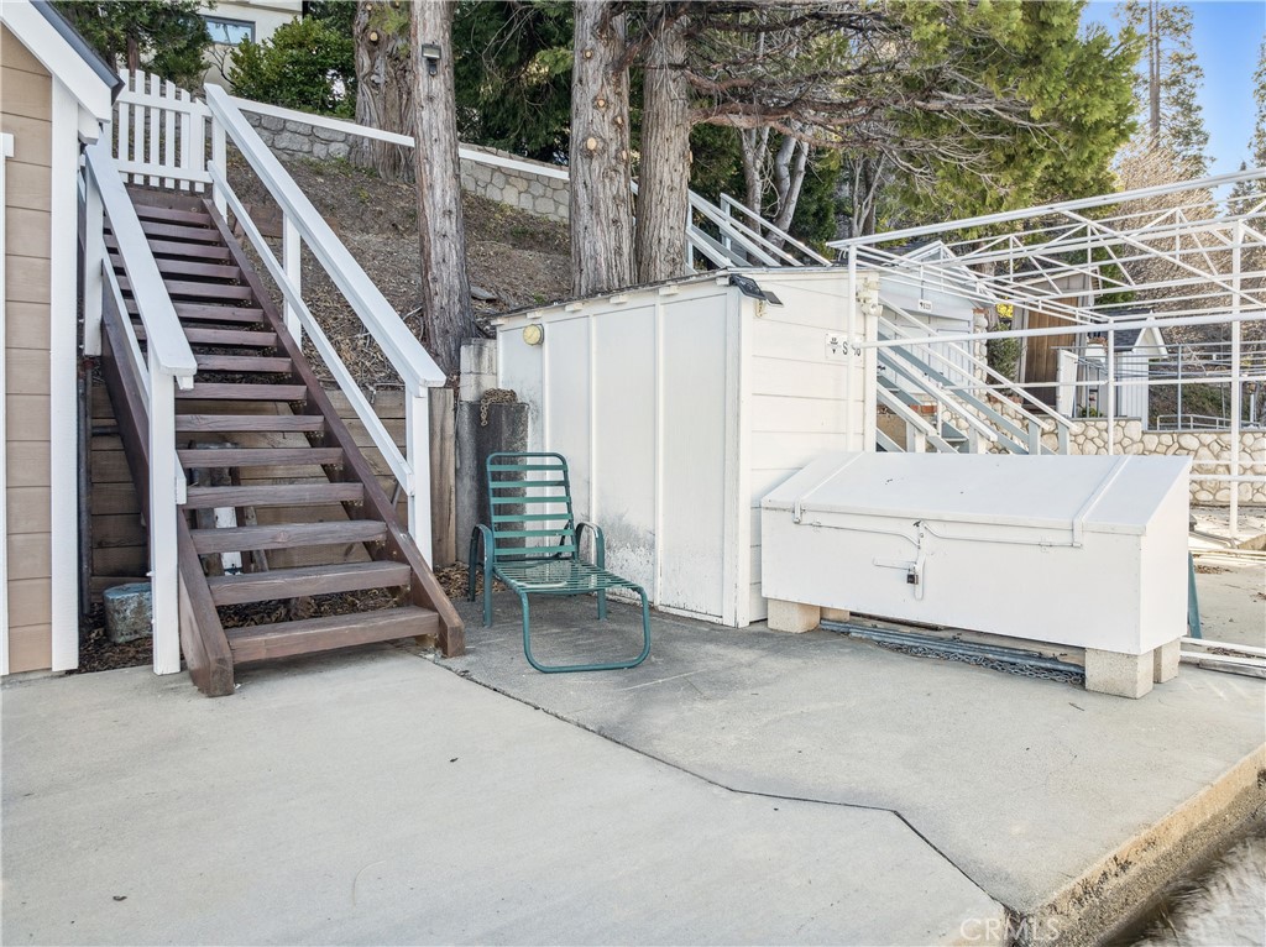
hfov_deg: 71.6
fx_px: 877
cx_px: 633
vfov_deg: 56.7
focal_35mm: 24
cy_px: 474
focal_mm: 12.3
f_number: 2.8
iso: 100
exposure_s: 1/15
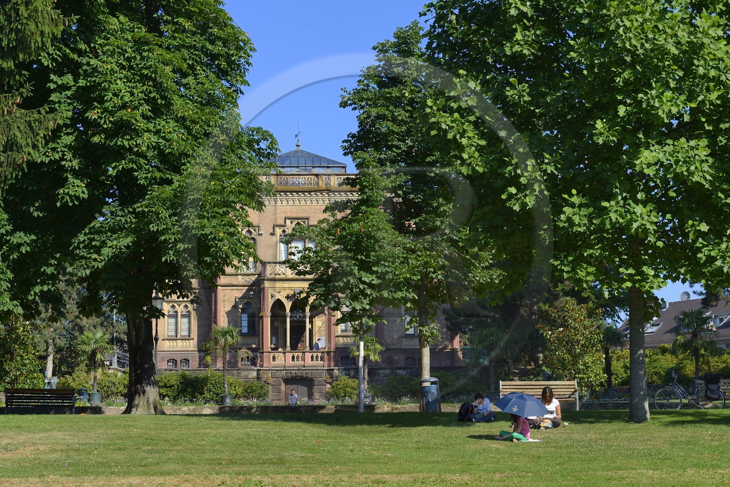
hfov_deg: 28.8
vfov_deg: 19.4
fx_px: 1419
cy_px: 244
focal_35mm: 70
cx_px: 365
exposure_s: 1/250
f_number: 10
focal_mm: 70
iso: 200
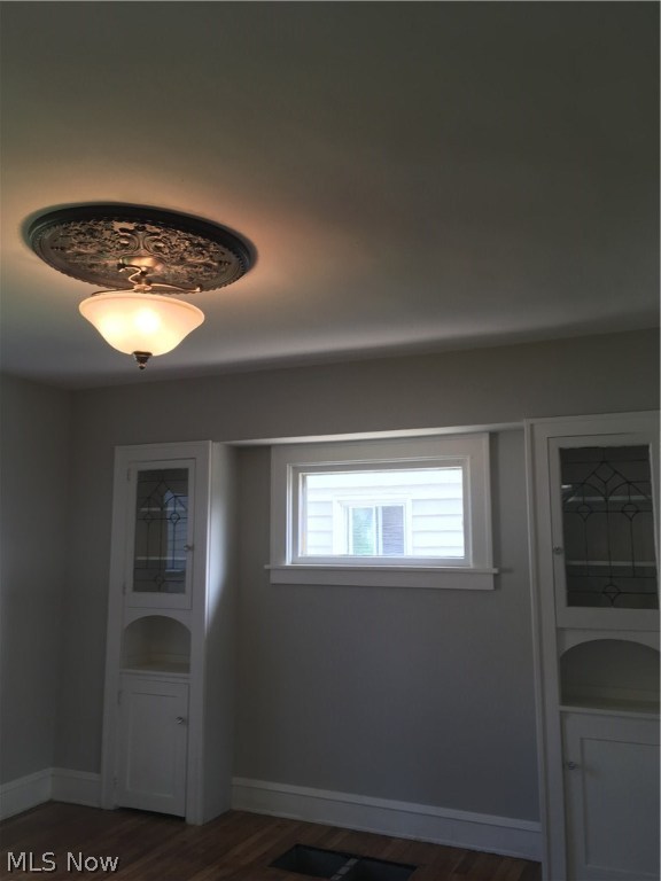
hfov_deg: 48.2
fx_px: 738
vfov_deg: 61.7
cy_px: 440
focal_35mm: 29
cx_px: 330
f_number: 2.2
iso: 32
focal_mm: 4.15
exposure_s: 1/40
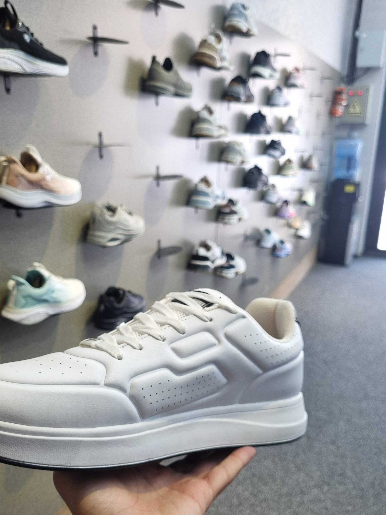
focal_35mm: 31
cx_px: 168
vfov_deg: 58.1
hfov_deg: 45.3
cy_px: 296
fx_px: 461
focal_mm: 5.4
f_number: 1.8
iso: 50
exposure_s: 1/120
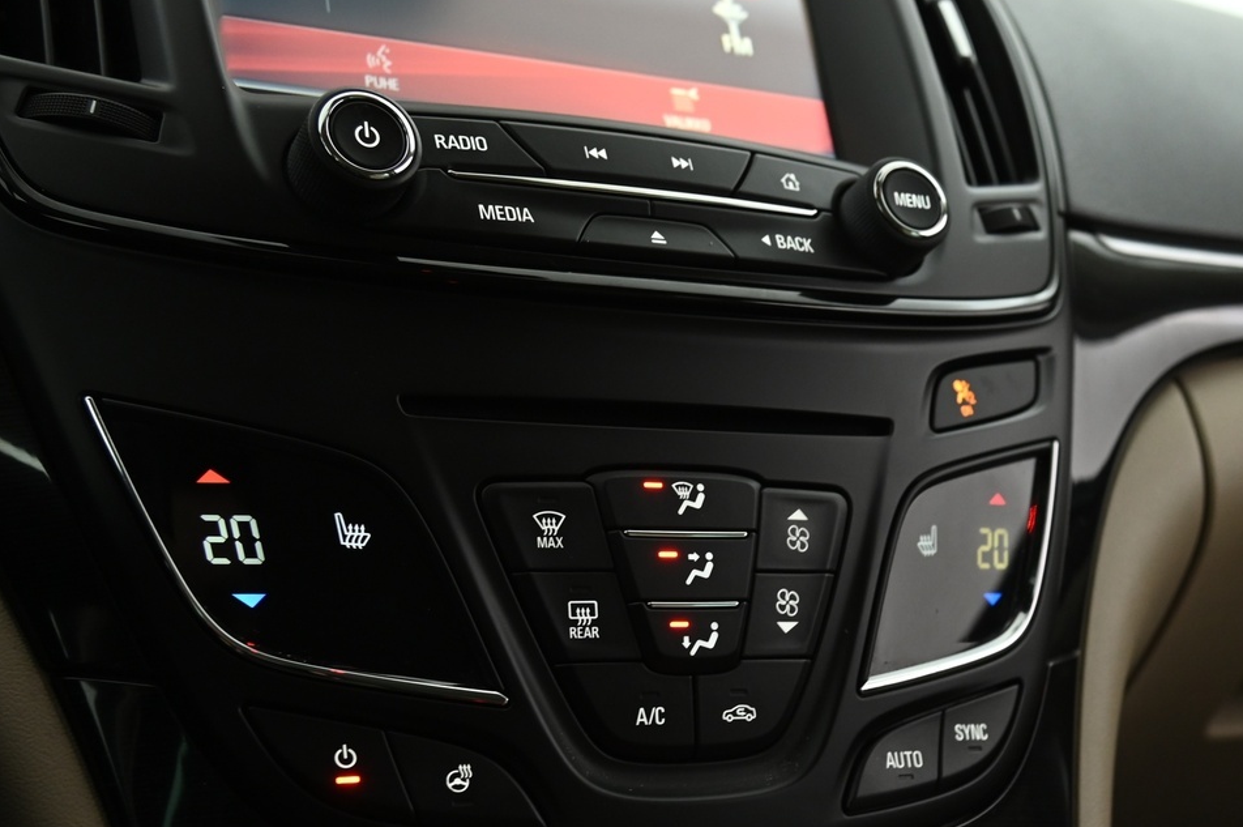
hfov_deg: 34.5
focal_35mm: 58
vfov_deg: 23.2
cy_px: 583
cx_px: 704
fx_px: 2001
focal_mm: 34
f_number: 4
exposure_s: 1/15
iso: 1250
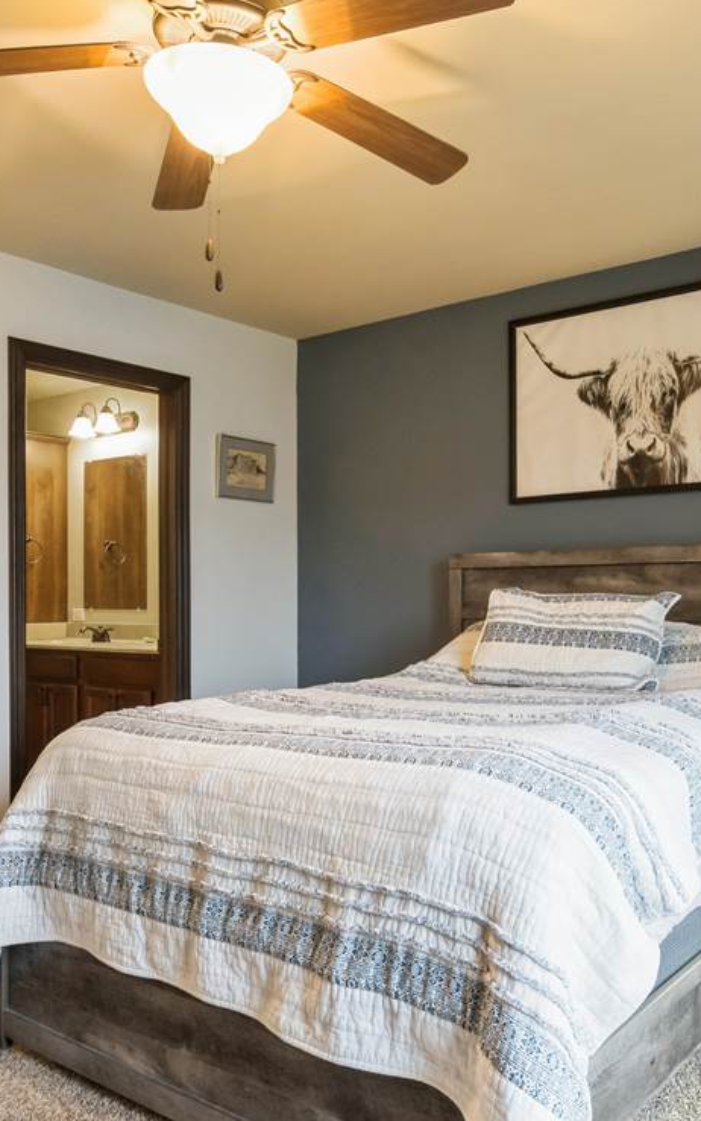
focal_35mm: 30
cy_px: 568
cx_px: 402
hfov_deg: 41.7
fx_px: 917
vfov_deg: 62.9
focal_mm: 17
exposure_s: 1/13
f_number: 9
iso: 800
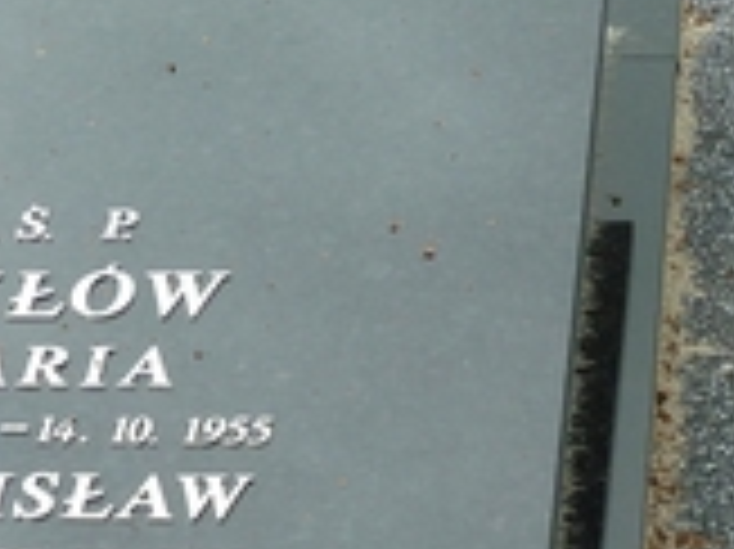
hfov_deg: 13.6
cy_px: 774
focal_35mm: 145
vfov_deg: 10.0
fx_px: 3072
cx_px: 257
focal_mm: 6.1
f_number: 4
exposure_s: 1/100
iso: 80
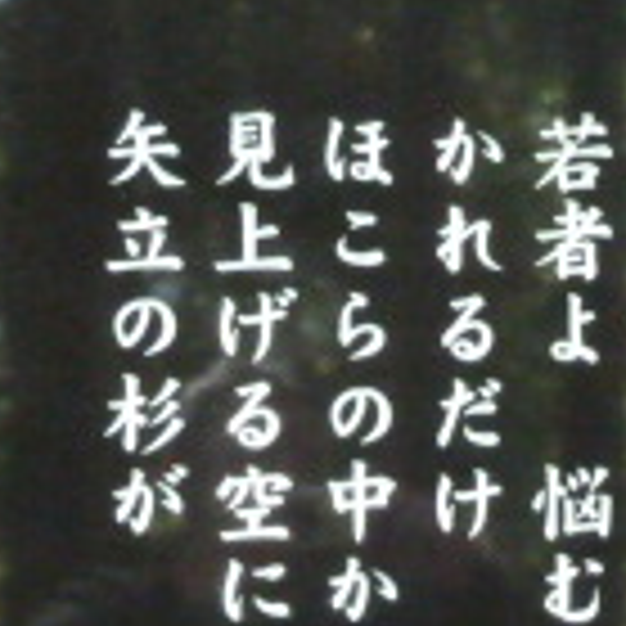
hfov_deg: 8.1
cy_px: 815
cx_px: 865
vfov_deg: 8.1
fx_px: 4337
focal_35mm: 212
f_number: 3.8
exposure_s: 1/40
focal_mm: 8.5
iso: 800
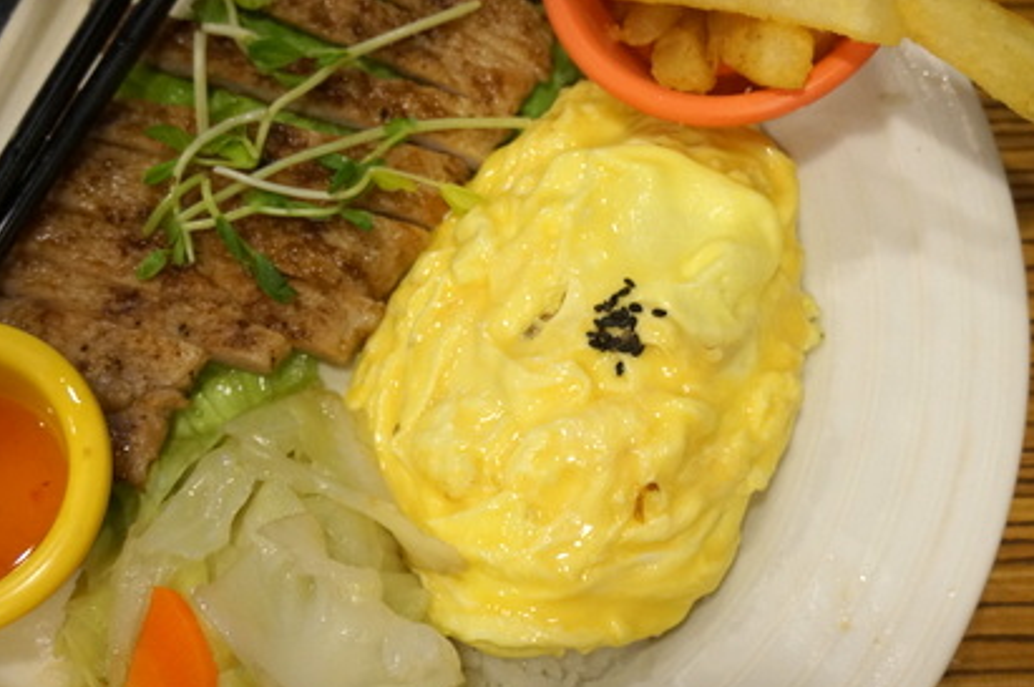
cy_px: 311
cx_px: 538
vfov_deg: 25.1
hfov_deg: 37.0
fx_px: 1543
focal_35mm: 54
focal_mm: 23
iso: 1250
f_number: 4
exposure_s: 1/60
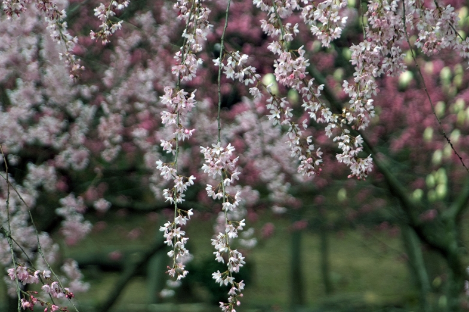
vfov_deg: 5.8
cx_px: 232
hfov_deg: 8.7
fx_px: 3081
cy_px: 154
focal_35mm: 237
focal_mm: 155
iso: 400
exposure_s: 1/1000
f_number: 6
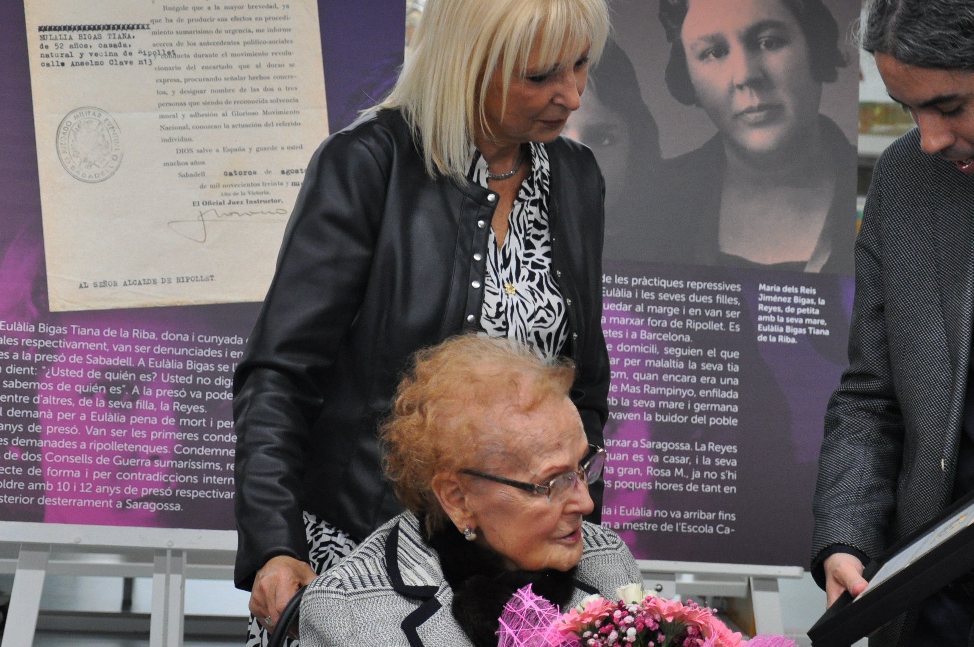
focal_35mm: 88
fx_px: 2378
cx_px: 622
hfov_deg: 23.1
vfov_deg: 15.4
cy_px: 473
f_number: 4.2
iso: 800
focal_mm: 34
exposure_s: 1/40
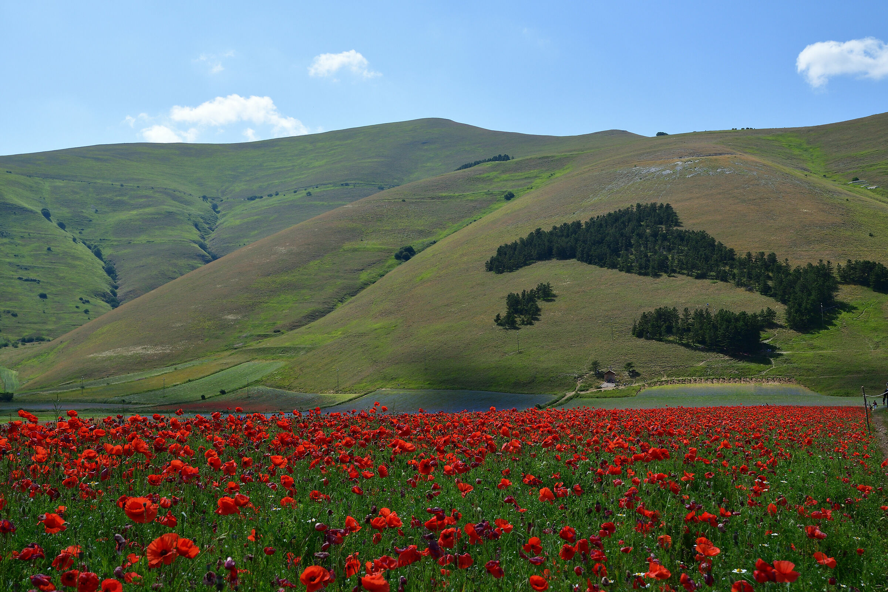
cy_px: 296
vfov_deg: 34.2
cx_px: 444
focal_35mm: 39
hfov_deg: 49.6
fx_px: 962
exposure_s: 1/500
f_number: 11
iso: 250
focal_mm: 26
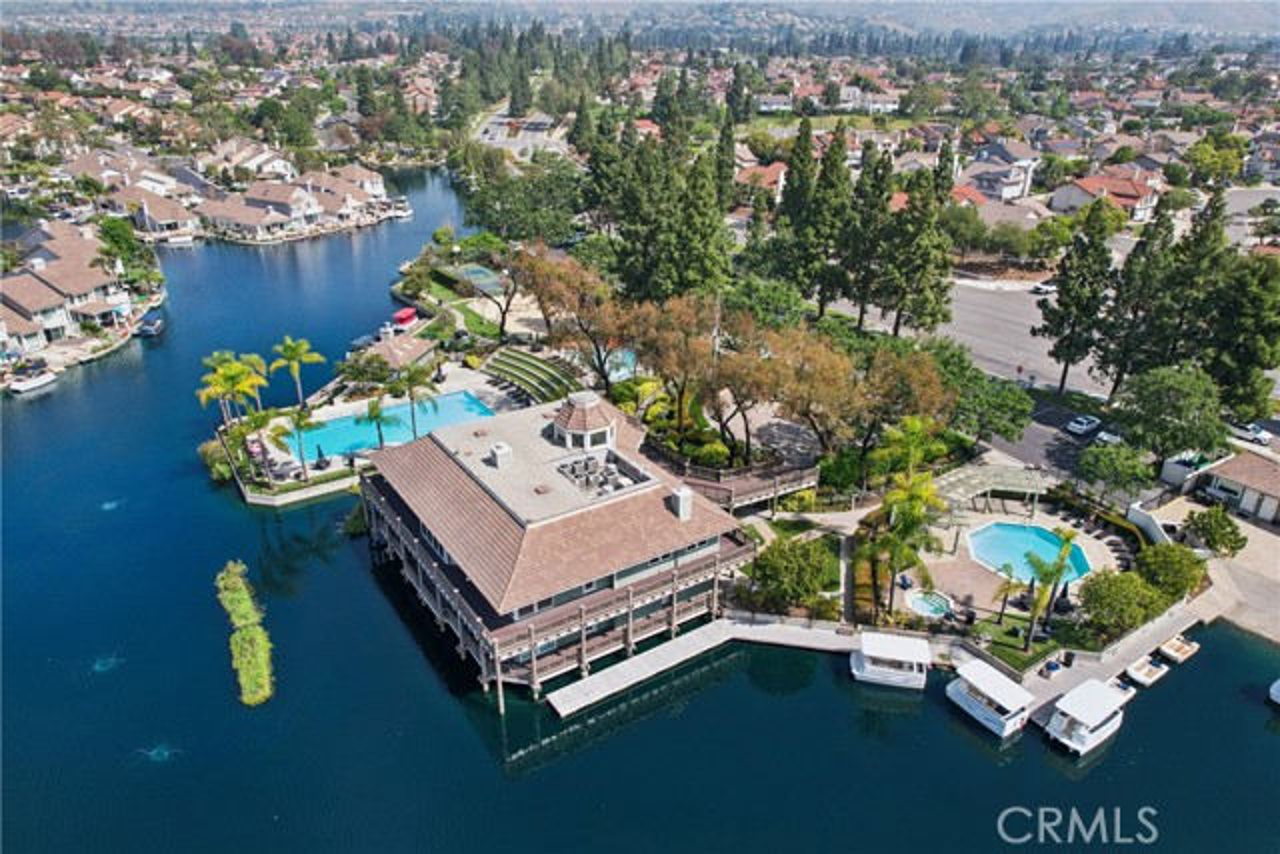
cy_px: 427
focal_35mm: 22
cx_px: 640
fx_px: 782
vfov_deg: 57.3
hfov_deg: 78.6
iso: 110
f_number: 2.8
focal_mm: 8.38
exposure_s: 1/1250
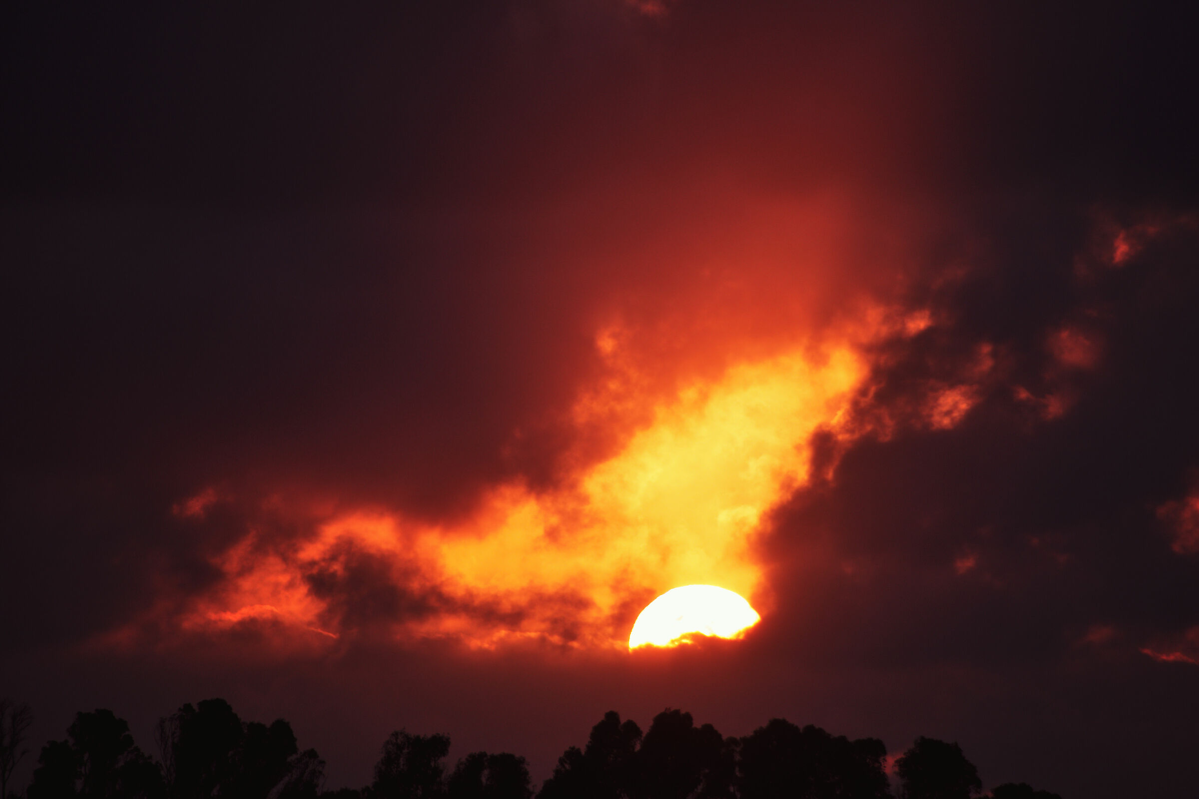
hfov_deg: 4.6
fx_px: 14986
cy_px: 400
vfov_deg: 3.1
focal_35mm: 450
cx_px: 600
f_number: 5.8
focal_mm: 300
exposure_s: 1/500
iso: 200
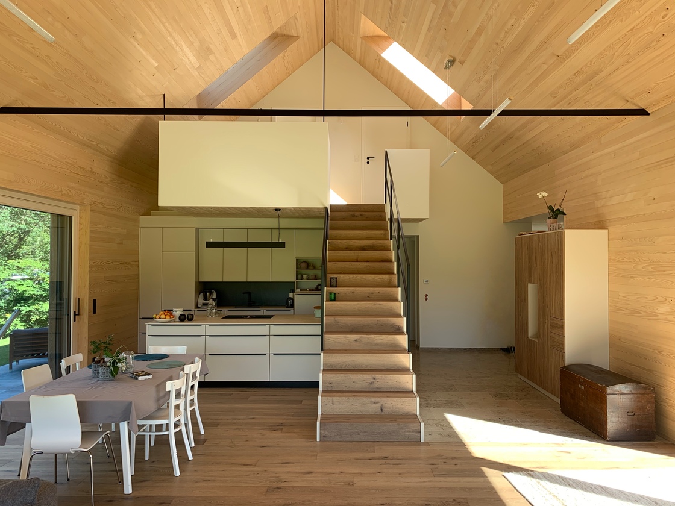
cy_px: 253
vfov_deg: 53.1
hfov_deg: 67.3
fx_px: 507
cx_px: 338
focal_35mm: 26
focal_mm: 4.25
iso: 32
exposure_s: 1/122
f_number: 1.8
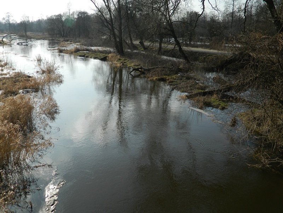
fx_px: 286
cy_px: 106
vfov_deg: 40.7
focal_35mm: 35
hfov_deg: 52.6
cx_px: 142
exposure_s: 1/800
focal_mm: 6.2
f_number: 3.3
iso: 80
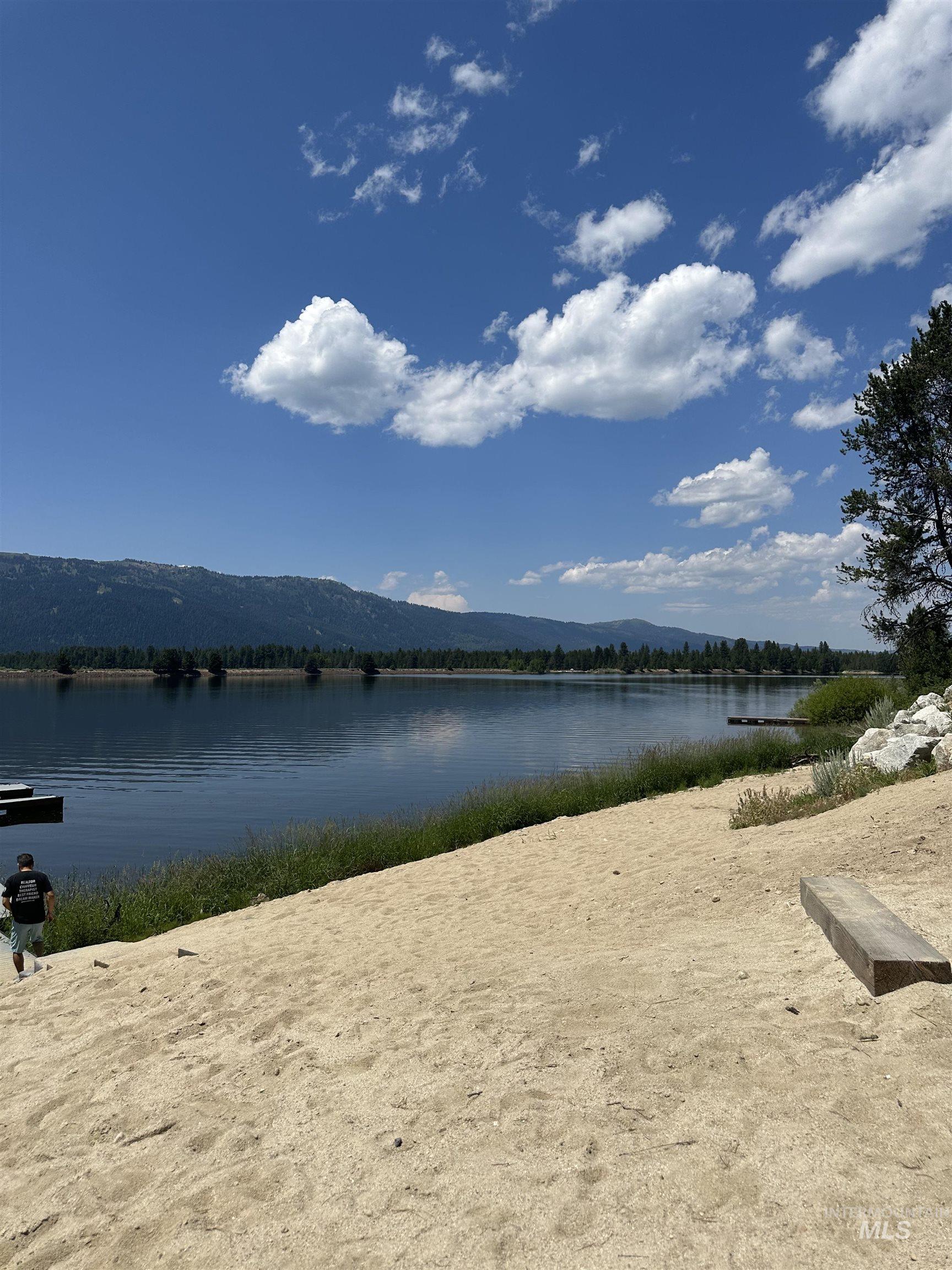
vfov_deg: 71.6
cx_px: 476
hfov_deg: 56.8
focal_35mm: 24
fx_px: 880
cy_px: 635
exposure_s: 1/8929
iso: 80
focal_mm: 6.86
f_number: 1.78
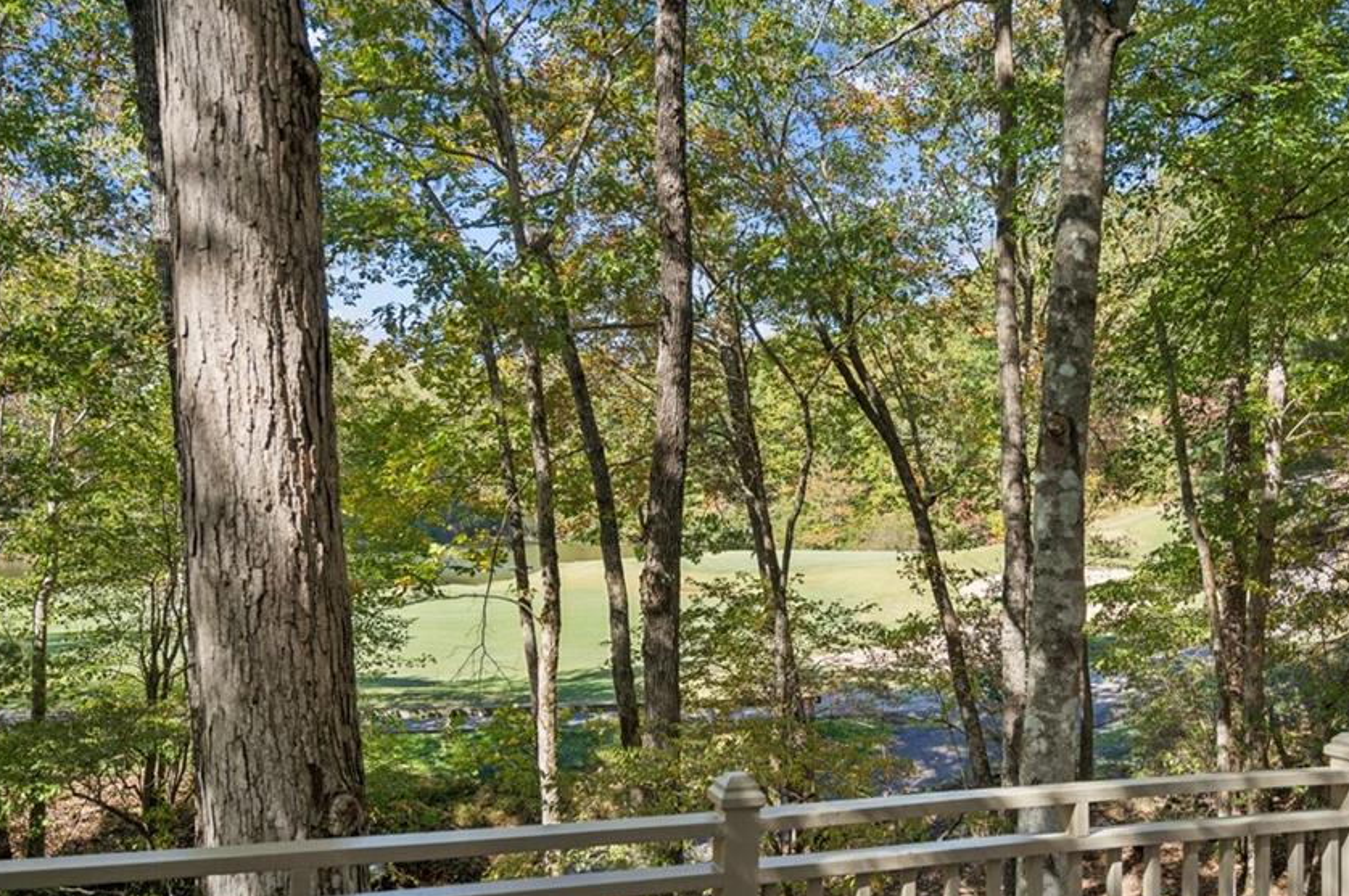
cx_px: 781
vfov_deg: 39.8
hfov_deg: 57.0
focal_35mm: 33
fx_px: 1235
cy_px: 509
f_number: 5.6
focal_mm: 27
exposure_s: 1/125
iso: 100
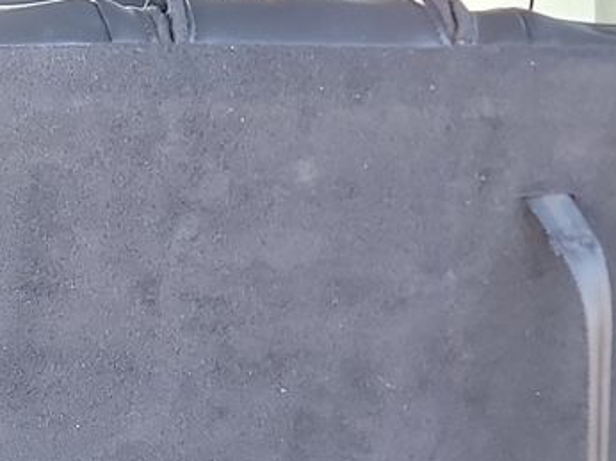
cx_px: -244
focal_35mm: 111
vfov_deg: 13.3
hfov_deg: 16.5
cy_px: 344
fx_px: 1974
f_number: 1.8
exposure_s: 1/59
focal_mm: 6.7
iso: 270
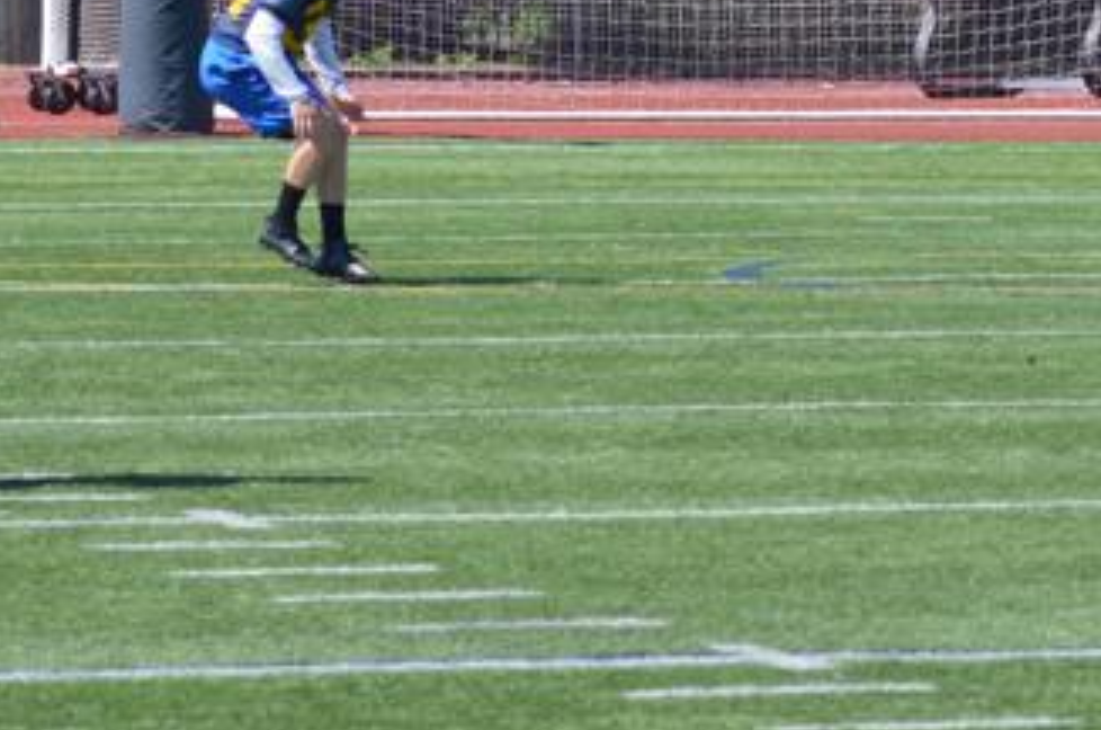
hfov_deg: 6.2
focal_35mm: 330
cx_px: 942
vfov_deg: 4.1
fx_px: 10073
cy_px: -260
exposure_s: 1/1600
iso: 400
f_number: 5.6
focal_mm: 70
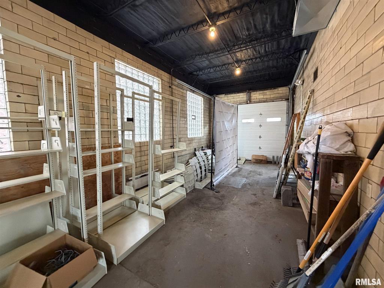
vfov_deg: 85.7
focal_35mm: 14
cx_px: 192
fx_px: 155
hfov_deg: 102.1
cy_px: 144
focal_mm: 2.22
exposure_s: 1/60
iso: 800
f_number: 2.2
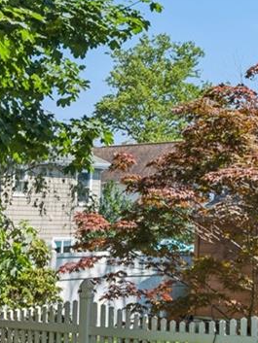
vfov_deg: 24.9
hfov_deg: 16.3
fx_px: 775
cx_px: -186
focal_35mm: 78
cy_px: 221
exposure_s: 1/60
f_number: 11
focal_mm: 14
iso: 100
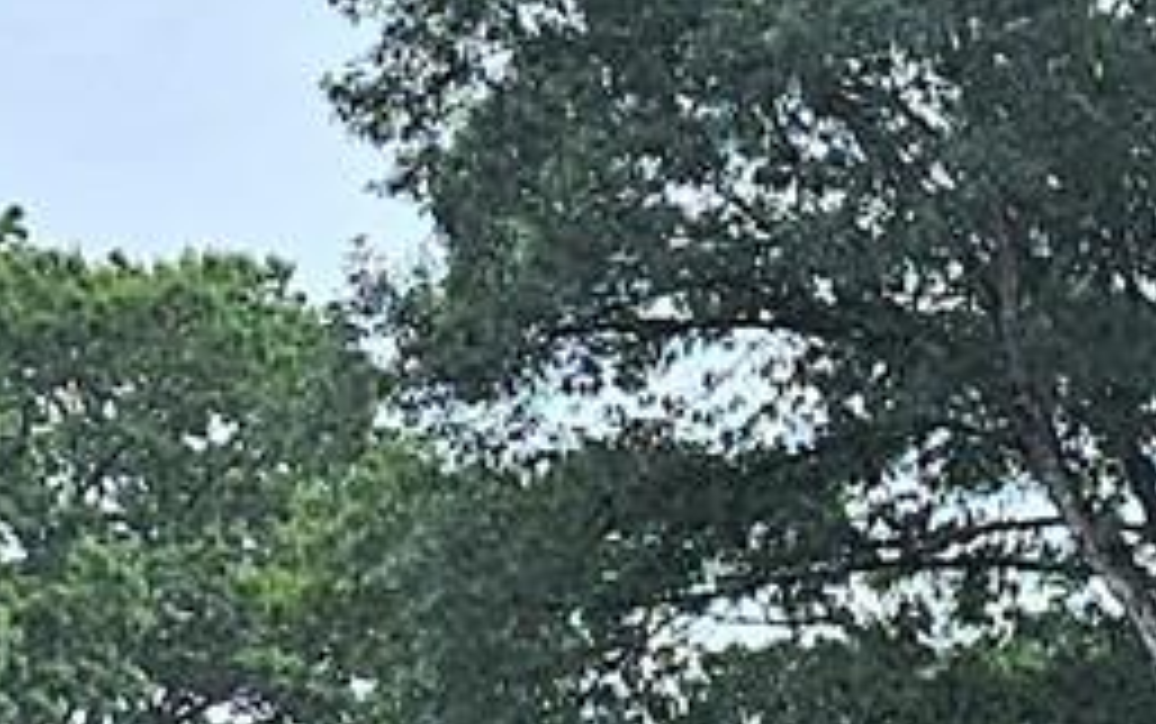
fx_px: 6116
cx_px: 85
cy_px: 1241
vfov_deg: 6.6
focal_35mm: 194
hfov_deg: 10.7
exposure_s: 1/1437
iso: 25
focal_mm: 5.4
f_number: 1.8
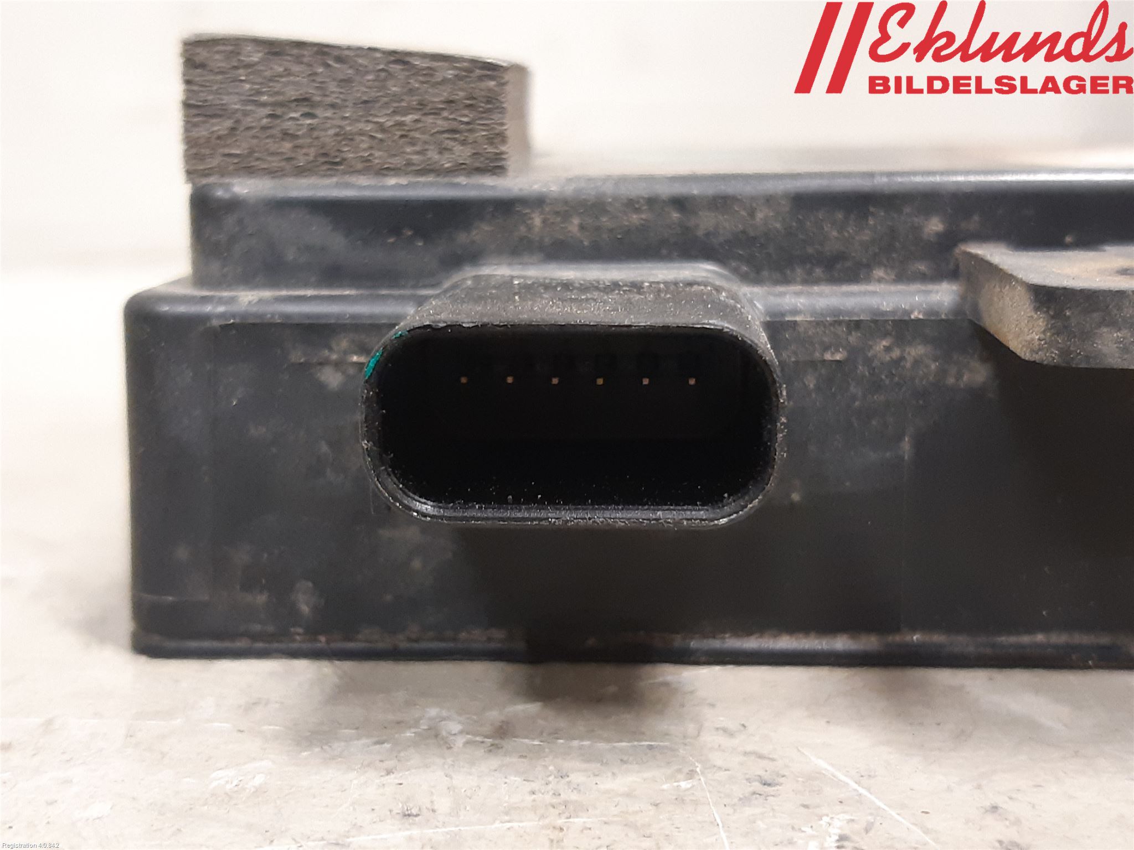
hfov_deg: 67.3
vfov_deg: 53.1
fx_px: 852
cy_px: 425
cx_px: 567
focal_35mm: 26
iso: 250
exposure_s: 1/25
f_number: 1.7
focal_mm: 3.93
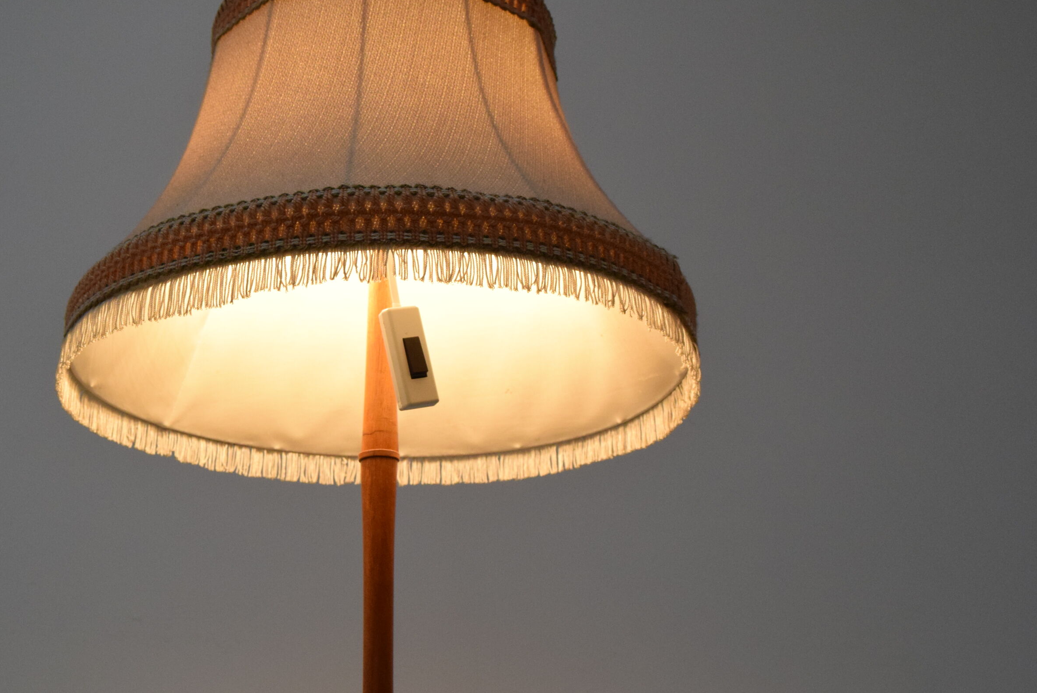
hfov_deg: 50.1
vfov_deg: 34.9
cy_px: 258
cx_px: 382
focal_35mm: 38
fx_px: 1095
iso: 1600
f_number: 6.3
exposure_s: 1/160
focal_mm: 20
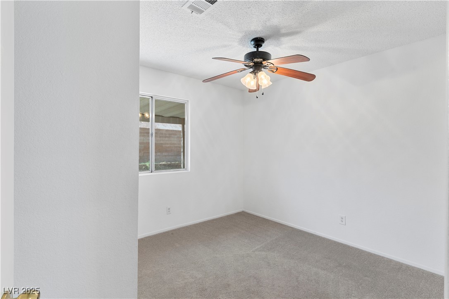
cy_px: 150
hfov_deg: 93.3
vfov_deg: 70.4
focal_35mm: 17
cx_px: 224
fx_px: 212
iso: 800
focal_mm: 17
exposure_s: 1/13
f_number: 8
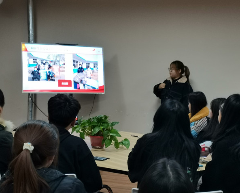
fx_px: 426
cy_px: 96
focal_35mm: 60
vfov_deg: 25.4
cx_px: 122
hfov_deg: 31.4
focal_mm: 5.58
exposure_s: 1/50
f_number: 1.8
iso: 250
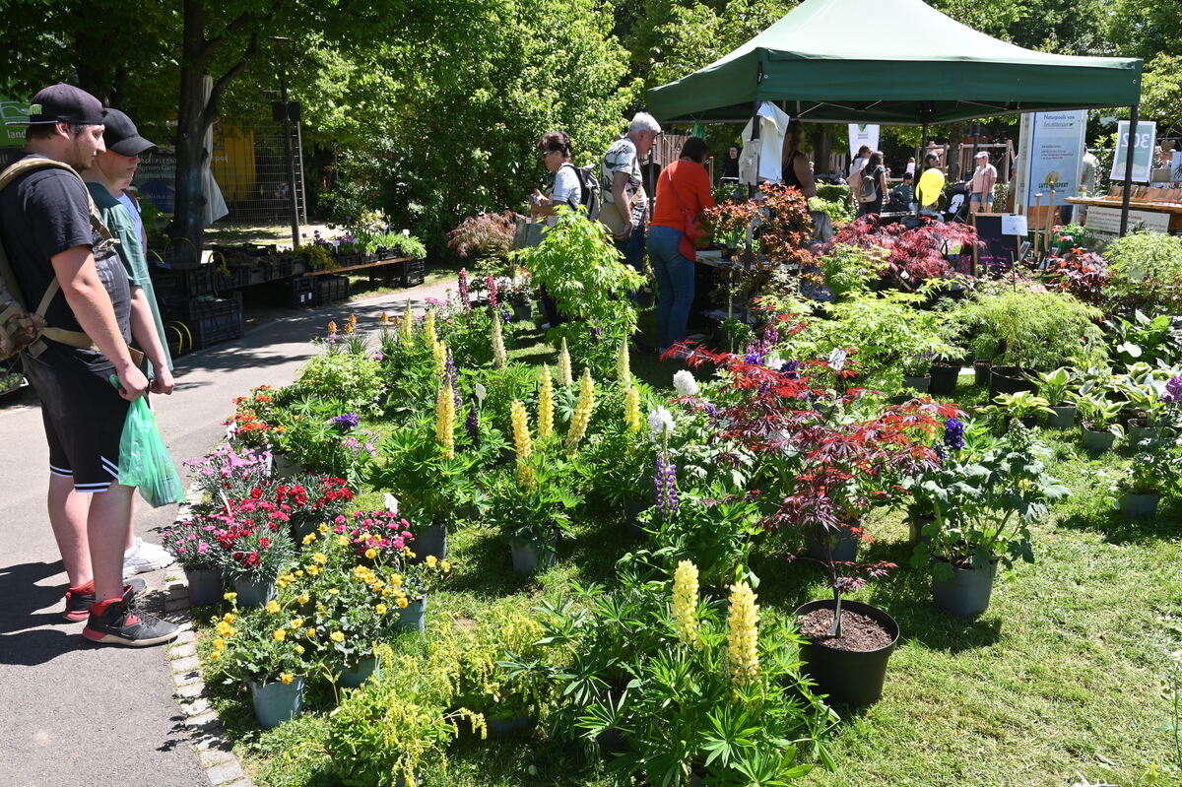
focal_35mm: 29
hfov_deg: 63.7
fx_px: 952
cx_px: 591
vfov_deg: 44.9
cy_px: 394
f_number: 11
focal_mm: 29
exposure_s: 1/160
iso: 400
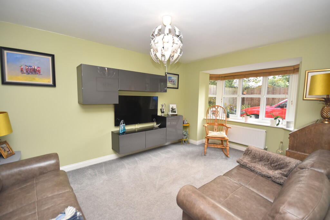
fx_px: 138
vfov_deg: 77.3
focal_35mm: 15
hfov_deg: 100.4
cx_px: 165
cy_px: 110
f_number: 4
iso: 800
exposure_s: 1/160
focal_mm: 10
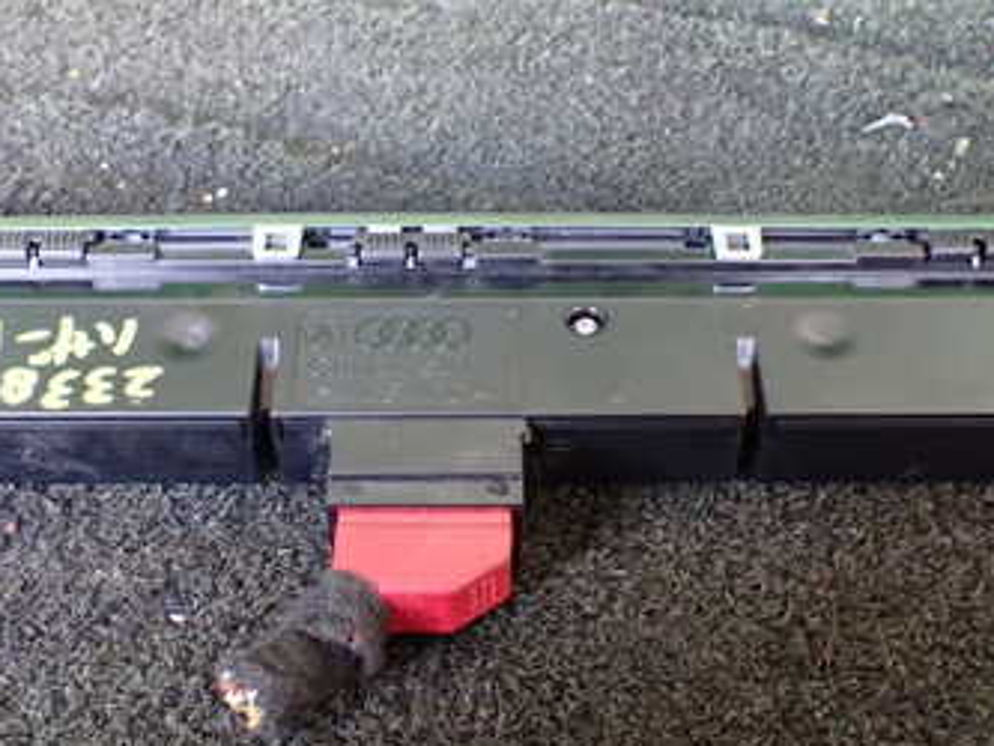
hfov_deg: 35.5
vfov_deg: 27.0
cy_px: 334
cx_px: 487
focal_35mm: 54
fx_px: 1551
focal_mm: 5.4
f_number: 2.3
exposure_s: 1/30
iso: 800
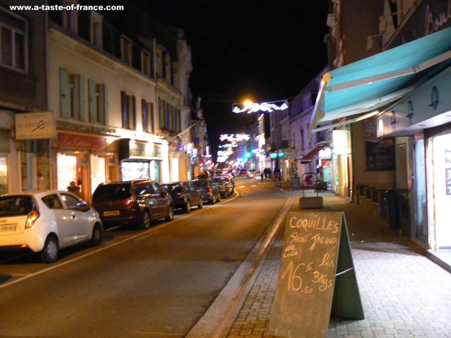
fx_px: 469
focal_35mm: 36
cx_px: 226
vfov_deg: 39.7
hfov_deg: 51.4
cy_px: 169
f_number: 2.8
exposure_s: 1/3.2
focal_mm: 6
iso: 200
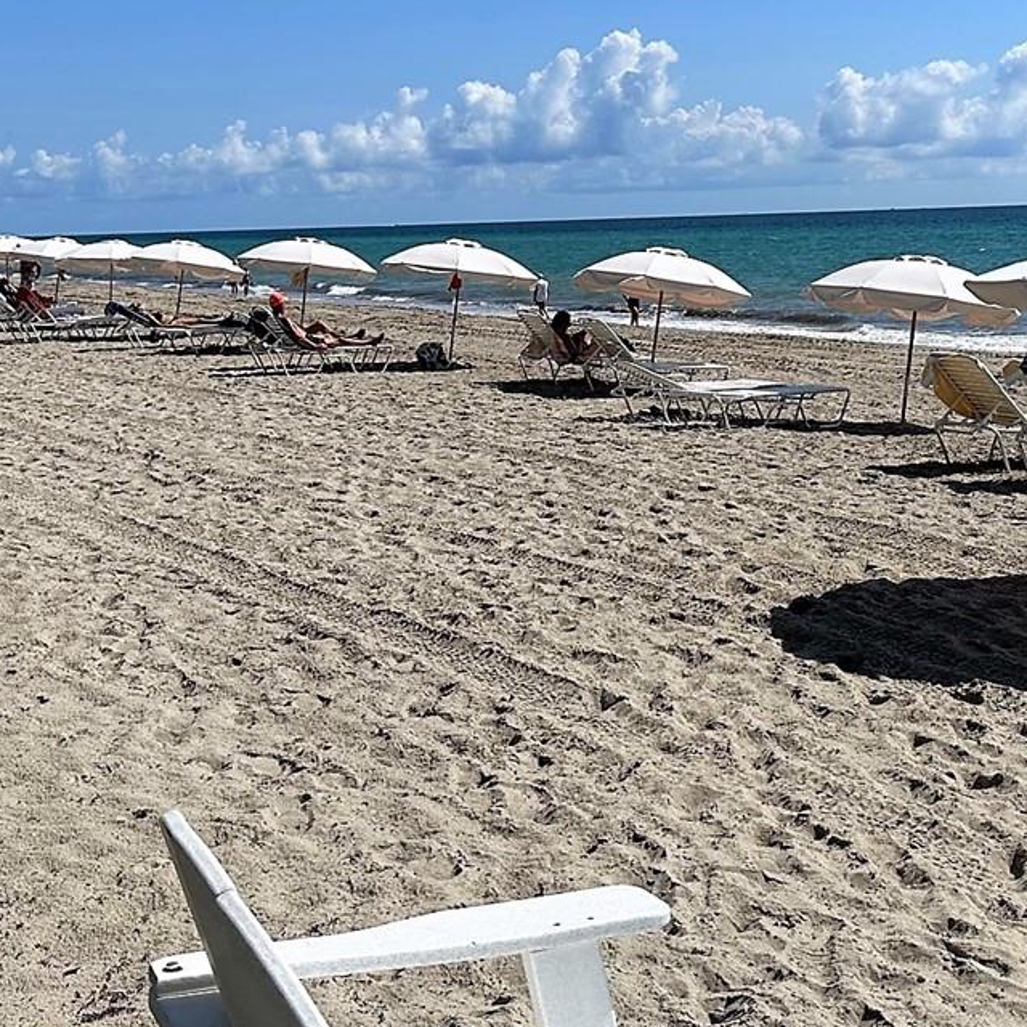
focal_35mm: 53
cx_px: 671
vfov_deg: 31.8
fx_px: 1779
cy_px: 306
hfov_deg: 32.0
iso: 80
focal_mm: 6.86
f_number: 1.78
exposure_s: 1/12048
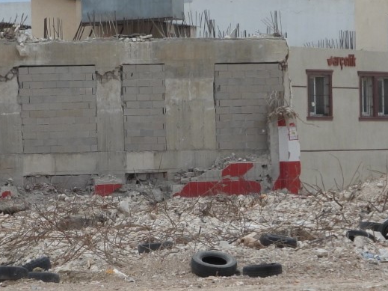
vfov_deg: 6.3
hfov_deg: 8.4
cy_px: 198
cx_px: 128
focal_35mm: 236
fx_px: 2645
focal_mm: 15.3
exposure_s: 1/1600
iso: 100
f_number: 4
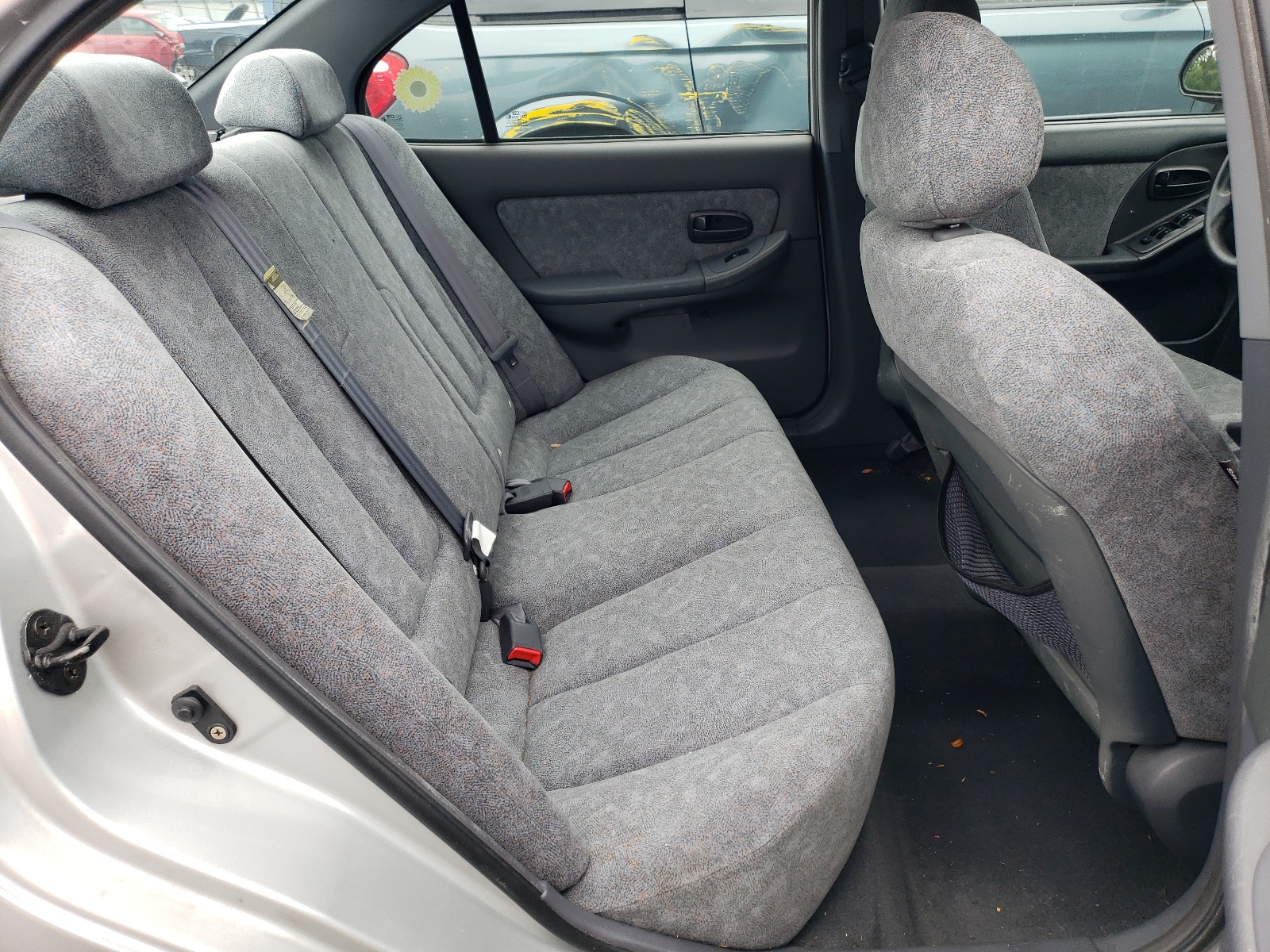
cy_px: 476
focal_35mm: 26
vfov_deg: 53.1
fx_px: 954
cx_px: 635
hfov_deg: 67.3
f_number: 1.5
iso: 50
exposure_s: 1/233
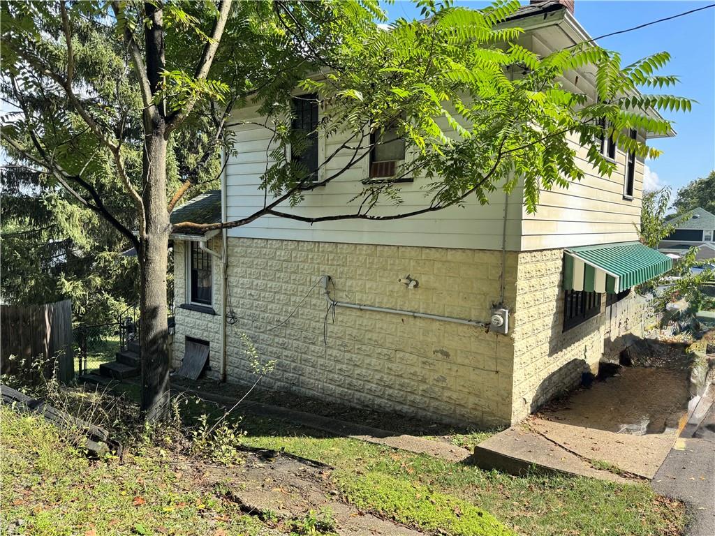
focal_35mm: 24
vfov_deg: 56.8
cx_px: 358
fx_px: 496
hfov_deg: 71.6
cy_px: 268
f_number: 1.78
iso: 80
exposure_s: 1/1366
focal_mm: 6.76
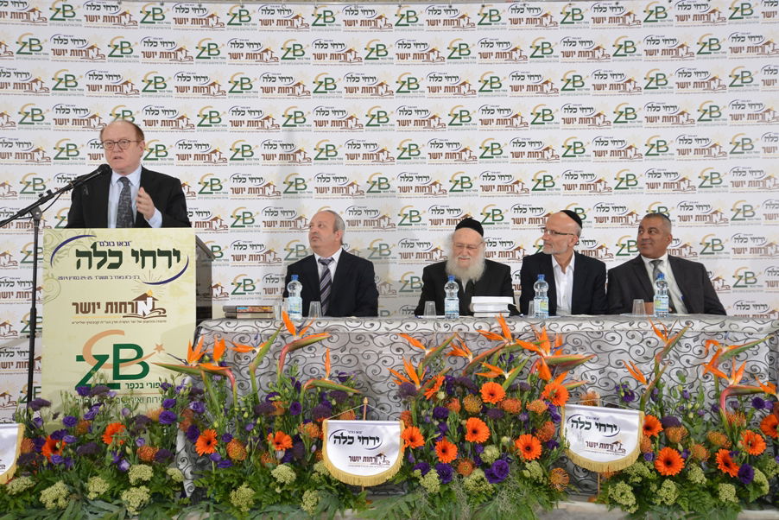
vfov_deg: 29.3
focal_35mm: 46
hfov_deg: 42.7
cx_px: 390
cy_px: 260
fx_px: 996
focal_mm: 46
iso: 1000
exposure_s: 1/125
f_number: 5
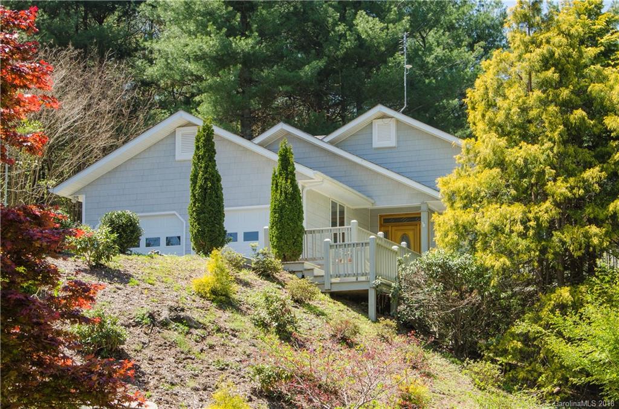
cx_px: 310
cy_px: 204
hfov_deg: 33.5
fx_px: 1029
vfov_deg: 22.5
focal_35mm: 60
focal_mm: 40
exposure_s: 1/50
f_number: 11
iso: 100
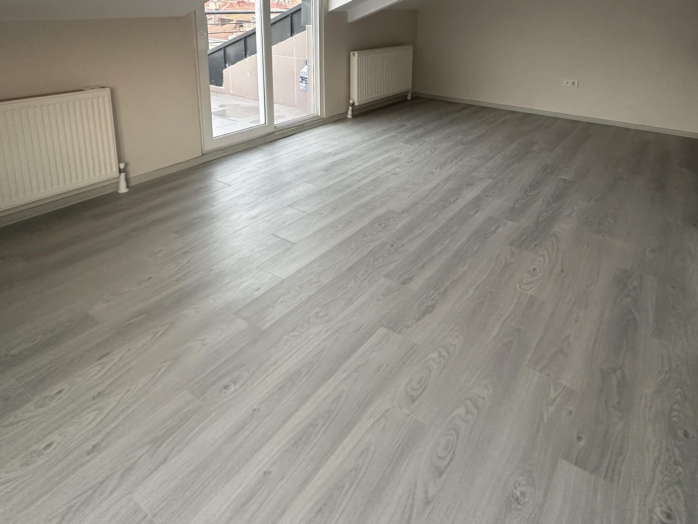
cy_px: 100
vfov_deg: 54.6
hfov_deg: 73.4
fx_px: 464
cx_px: 404
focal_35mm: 23
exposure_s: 1/60
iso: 320
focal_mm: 2.22
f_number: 2.2
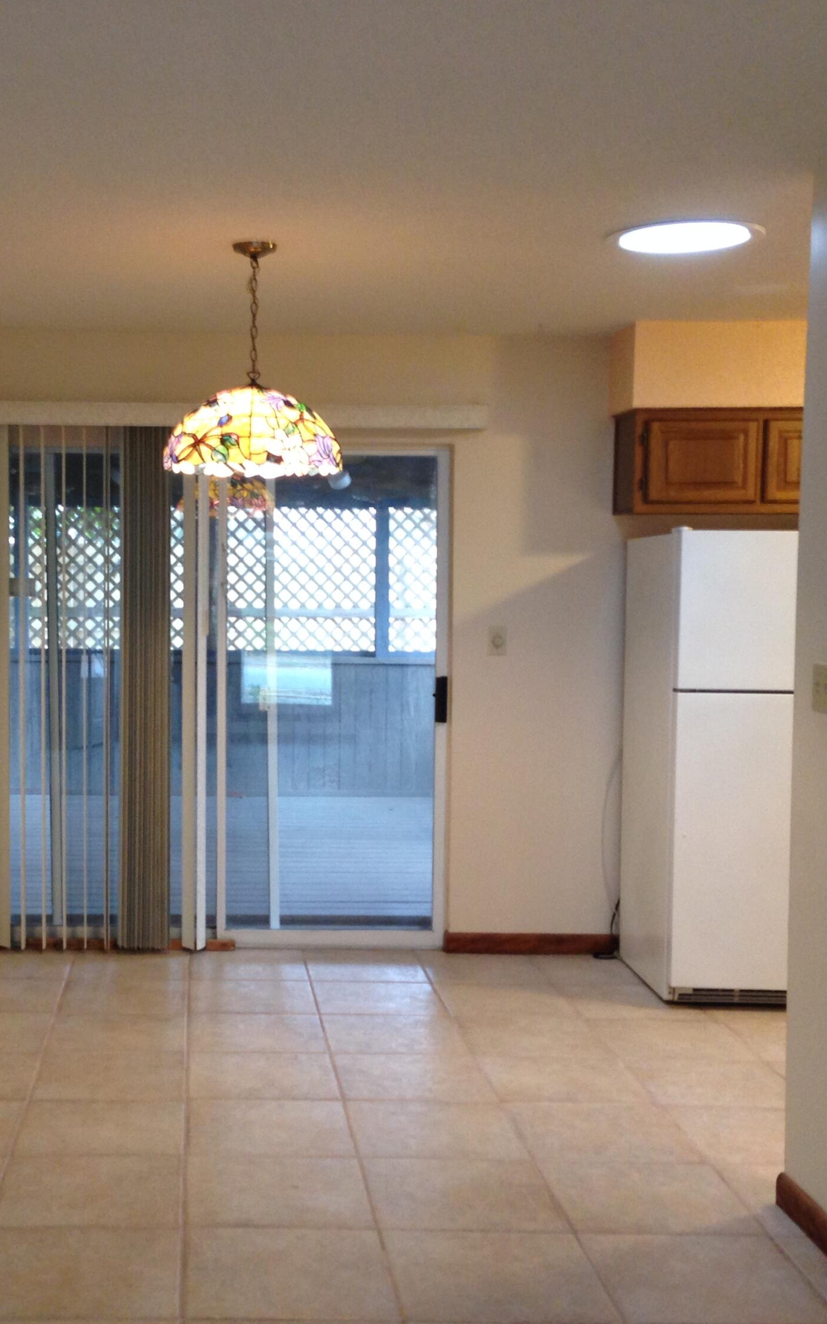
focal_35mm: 47
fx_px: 1695
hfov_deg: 27.0
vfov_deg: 42.7
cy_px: 661
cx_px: 204
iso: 100
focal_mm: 4.12
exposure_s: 1/20
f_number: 2.4
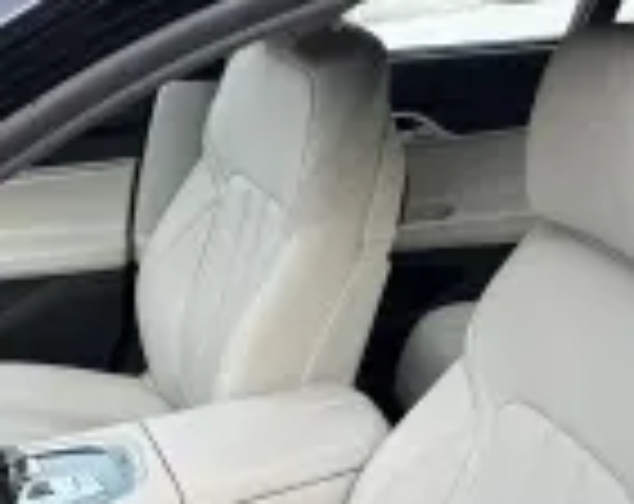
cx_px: 319
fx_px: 1123
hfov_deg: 31.5
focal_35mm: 60
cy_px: 603
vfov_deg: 23.2
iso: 80
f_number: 1.78
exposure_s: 1/121
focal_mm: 6.76
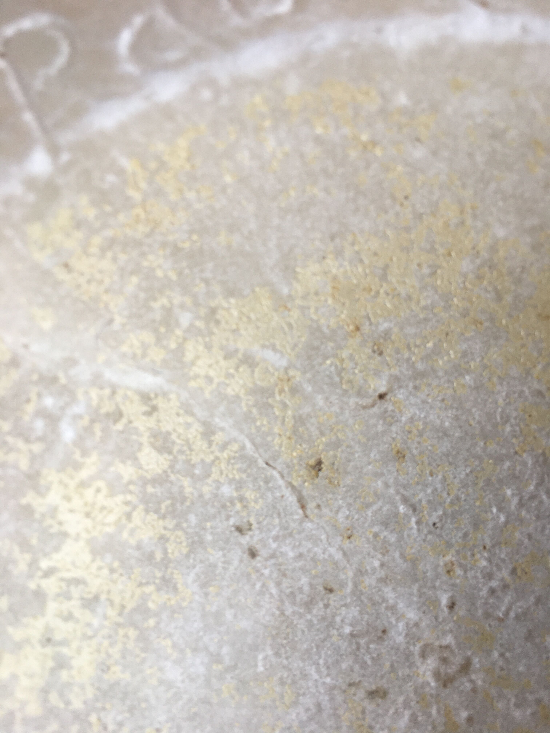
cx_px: 275
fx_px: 614
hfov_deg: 48.2
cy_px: 366
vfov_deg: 61.7
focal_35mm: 29
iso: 25
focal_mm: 4.15
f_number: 2.2
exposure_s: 1/50
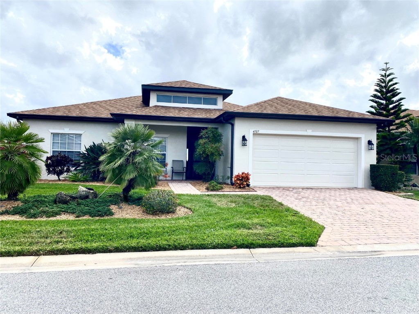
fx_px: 315
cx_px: 210
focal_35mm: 26
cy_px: 157
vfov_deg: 53.1
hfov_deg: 67.3
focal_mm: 4.25
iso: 32
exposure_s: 1/3401
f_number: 1.8
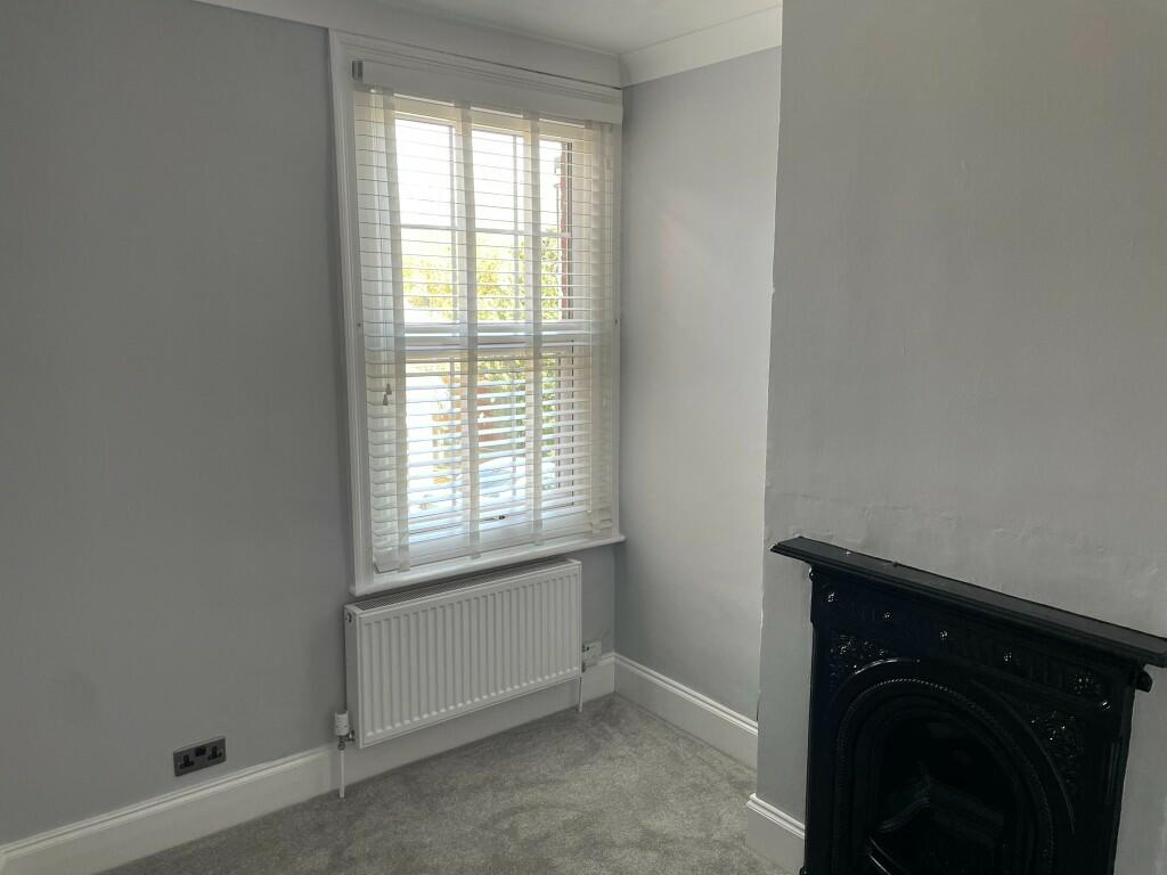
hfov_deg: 67.3
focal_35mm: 26
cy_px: 438
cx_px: 584
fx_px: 877
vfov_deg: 53.1
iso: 100
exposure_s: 1/121
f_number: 1.6
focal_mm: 4.2
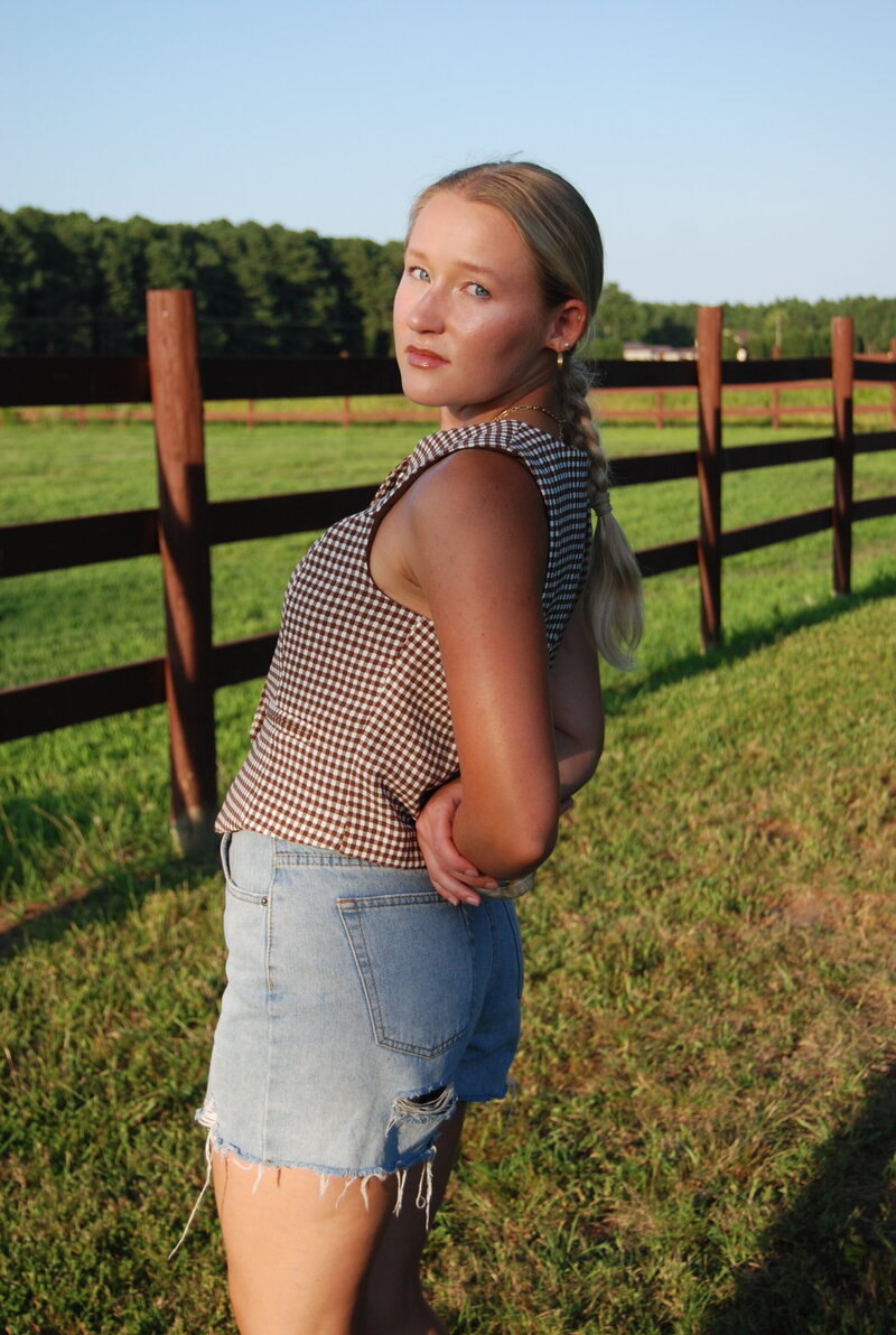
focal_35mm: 57
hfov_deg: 23.9
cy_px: 668
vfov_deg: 35.0
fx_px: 2118
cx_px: 448
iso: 200
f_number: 4.8
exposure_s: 1/500
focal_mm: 38
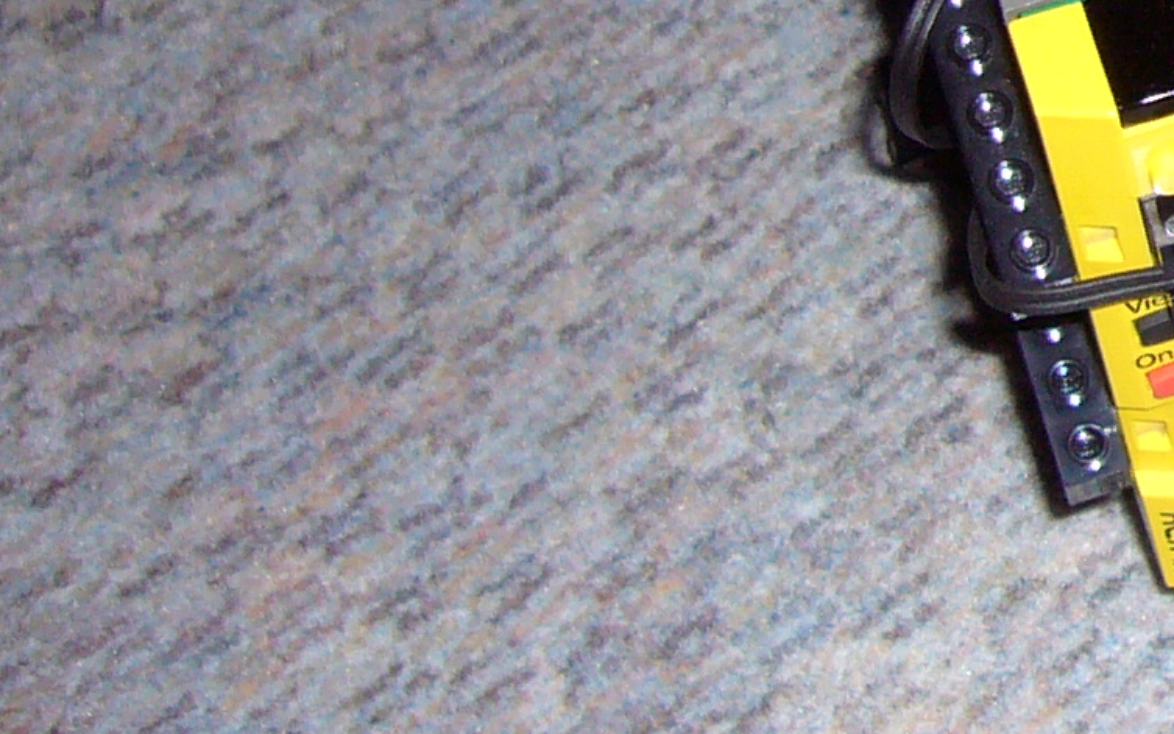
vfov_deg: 11.6
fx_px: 3552
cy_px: -129
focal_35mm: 111
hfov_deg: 16.7
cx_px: 1854
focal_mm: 4.6
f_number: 2.8
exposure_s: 1/30
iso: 100
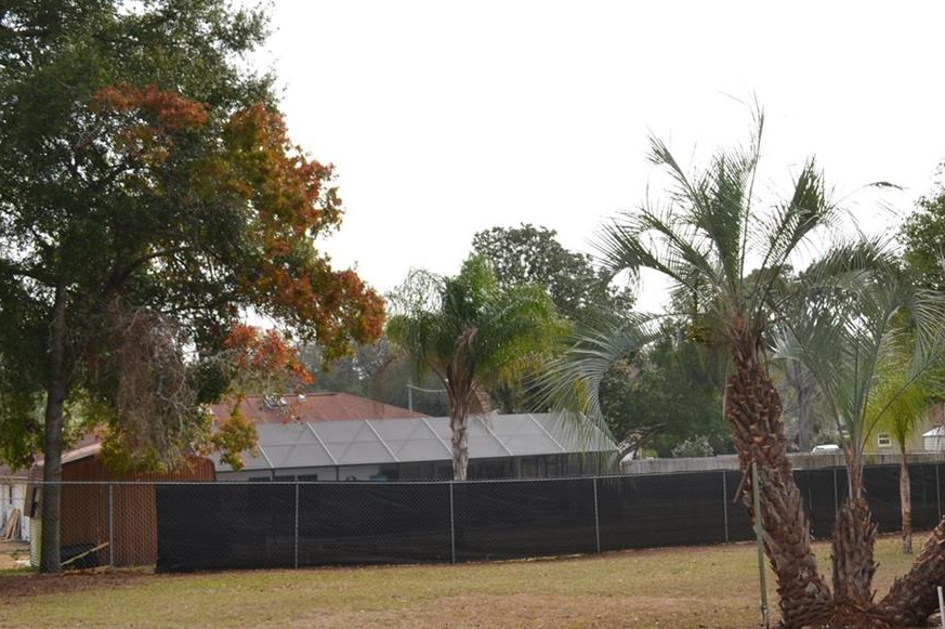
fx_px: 1443
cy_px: 289
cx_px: 852
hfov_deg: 34.3
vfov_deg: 24.6
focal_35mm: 55
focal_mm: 20
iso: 100
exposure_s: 1/200
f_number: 7.1
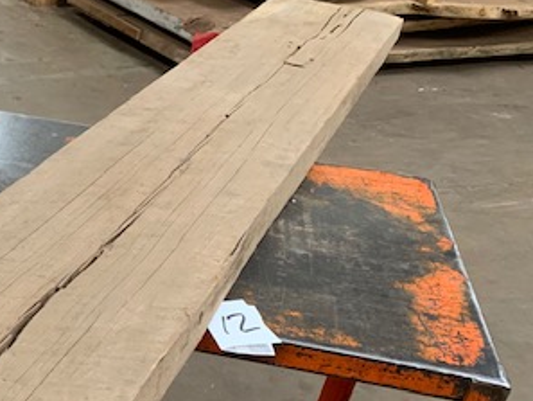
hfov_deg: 31.7
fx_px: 863
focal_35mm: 56
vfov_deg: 25.0
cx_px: 2
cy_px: 392
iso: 250
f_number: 1.8
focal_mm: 4.25
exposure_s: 1/60
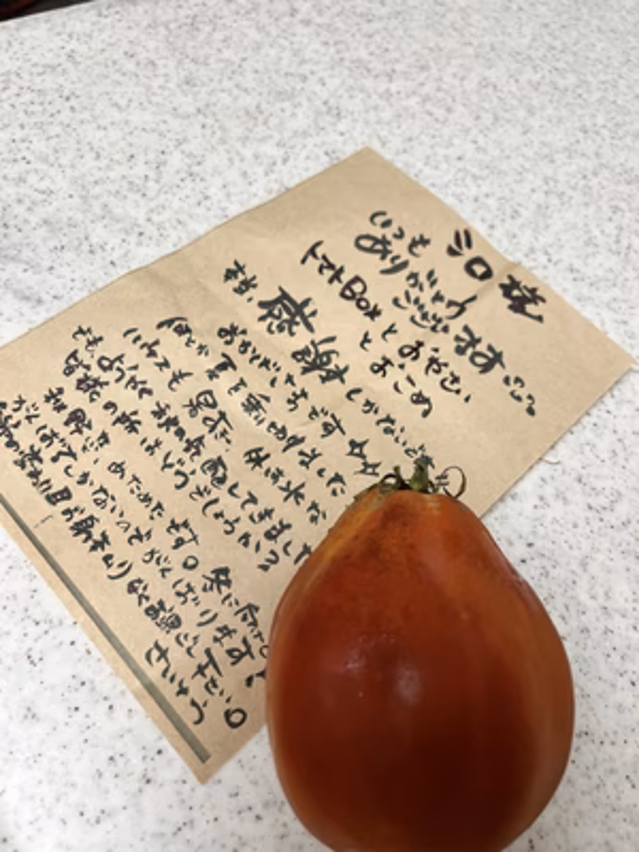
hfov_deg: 53.1
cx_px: 320
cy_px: 426
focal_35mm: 26
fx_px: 640
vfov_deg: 67.3
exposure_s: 1/60
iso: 64
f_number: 1.6
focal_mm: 5.1
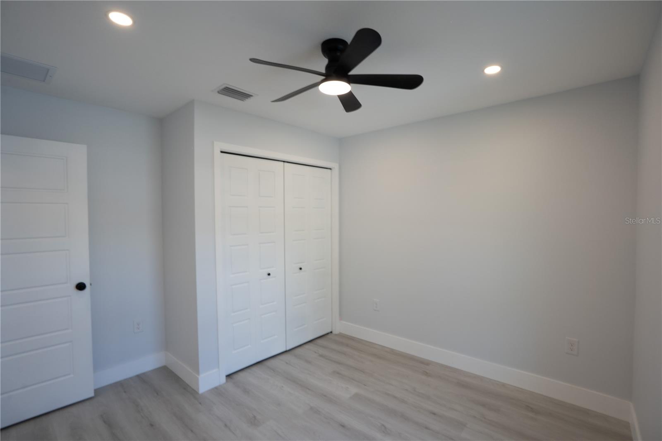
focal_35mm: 16
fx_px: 294
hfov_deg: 96.7
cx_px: 331
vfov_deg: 73.7
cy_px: 220
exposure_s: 1/40
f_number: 8
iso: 640
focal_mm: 16
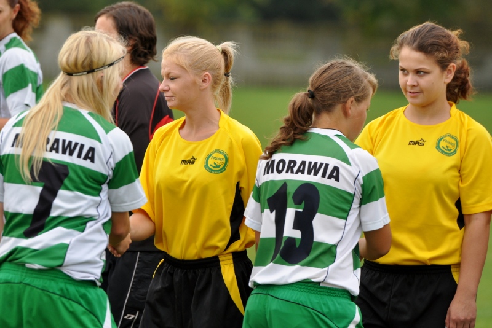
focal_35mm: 300
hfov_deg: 6.9
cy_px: 164
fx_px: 4101
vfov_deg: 4.6
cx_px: 246
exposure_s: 1/500
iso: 250
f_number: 4
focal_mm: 200
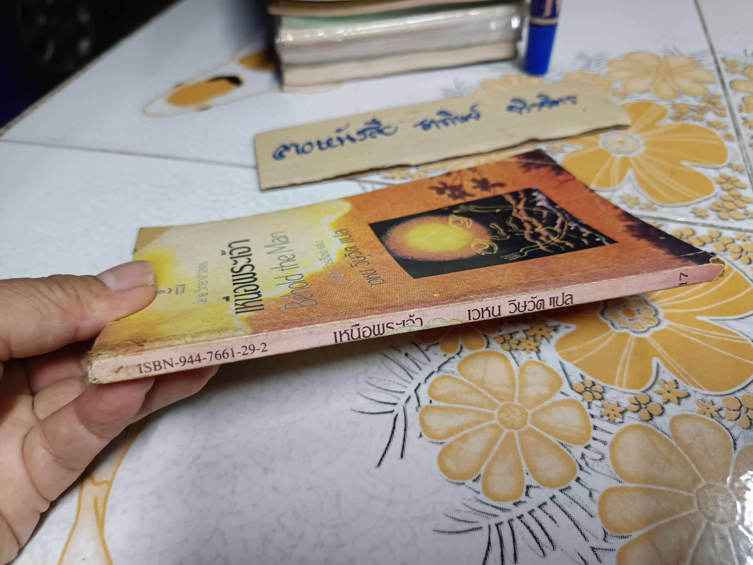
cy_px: 282
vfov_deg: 56.8
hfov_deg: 71.6
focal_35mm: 24
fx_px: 522
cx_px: 376
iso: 1201
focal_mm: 5.31
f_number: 1.7
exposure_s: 1/25
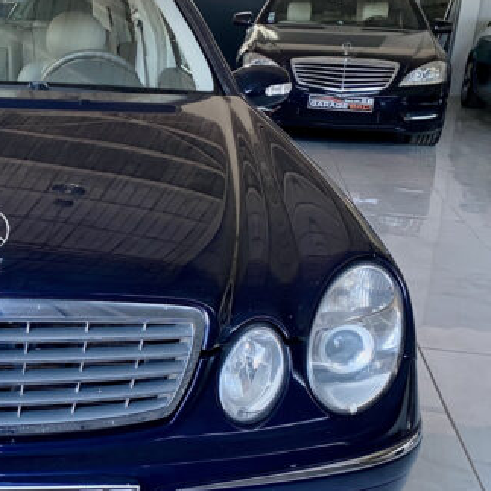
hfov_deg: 28.3
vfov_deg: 29.9
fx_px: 915
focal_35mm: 57
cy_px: 306
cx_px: 5
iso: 125
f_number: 1.8
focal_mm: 4.25
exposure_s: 1/98
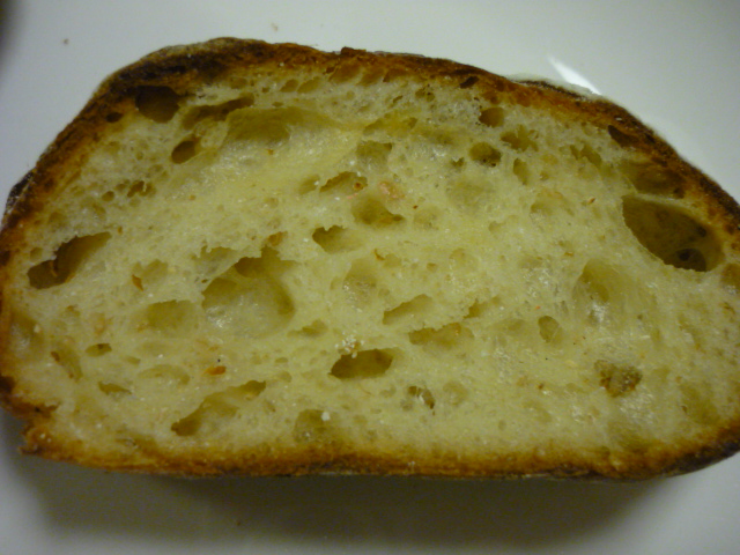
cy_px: 278
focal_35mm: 33
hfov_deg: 55.4
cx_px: 370
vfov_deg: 42.9
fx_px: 705
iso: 400
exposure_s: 1/30
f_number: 2.8
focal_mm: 5.5
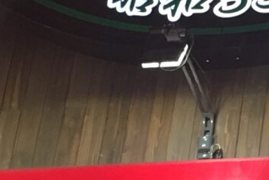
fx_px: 1614
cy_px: 175
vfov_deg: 6.3
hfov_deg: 9.5
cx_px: 249
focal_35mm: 216
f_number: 2.2
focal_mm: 4.15
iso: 40
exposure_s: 1/15
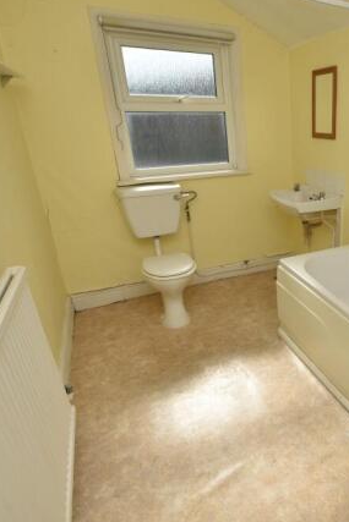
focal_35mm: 23
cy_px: 261
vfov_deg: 76.1
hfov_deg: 49.1
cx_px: 315
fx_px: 334
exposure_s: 1/250
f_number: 8
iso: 100
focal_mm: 10
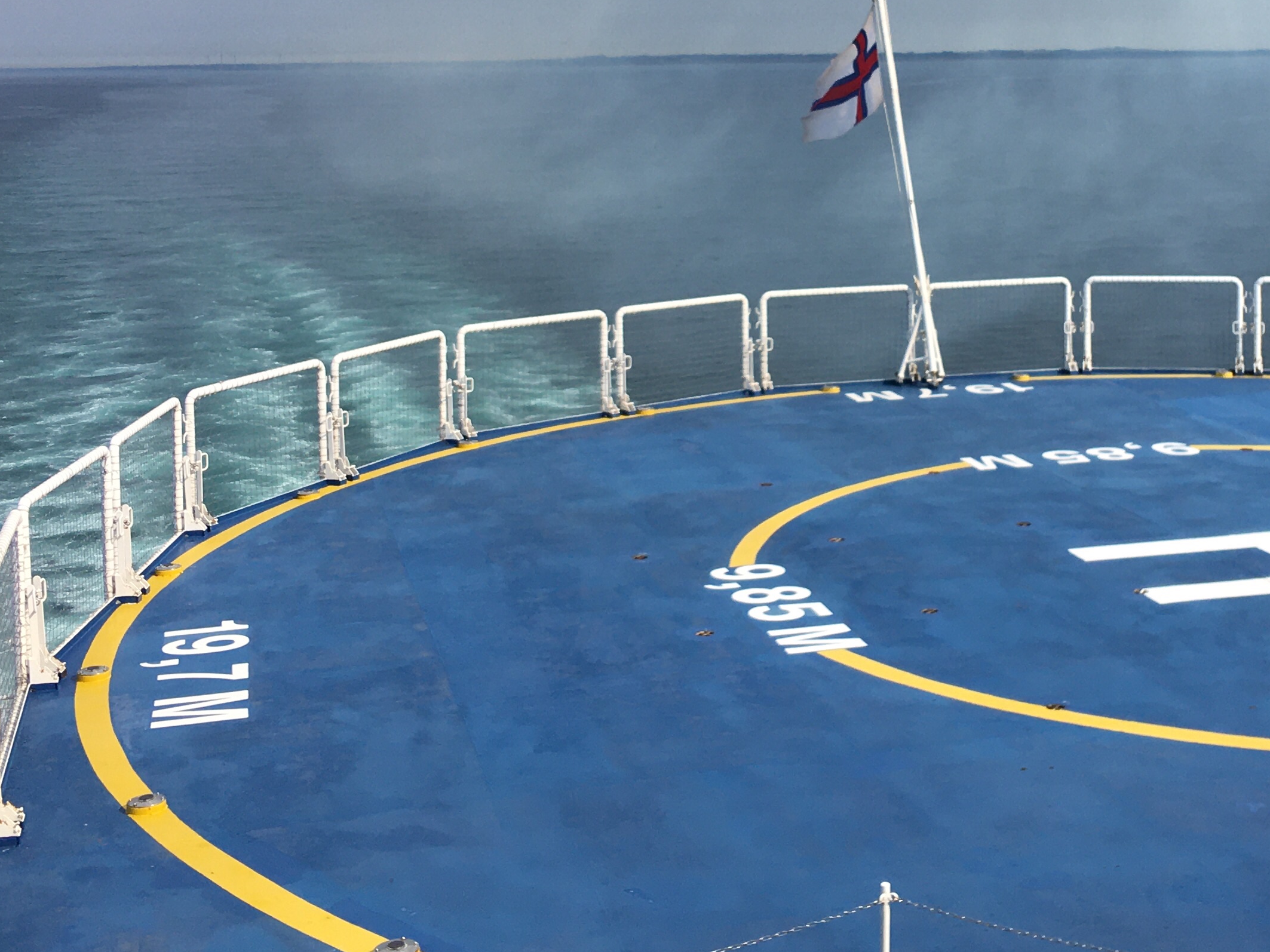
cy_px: 189
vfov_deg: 26.1
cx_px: 836
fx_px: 2018
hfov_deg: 34.6
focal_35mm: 55
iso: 25
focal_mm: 4.15
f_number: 2.2
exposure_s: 1/2079
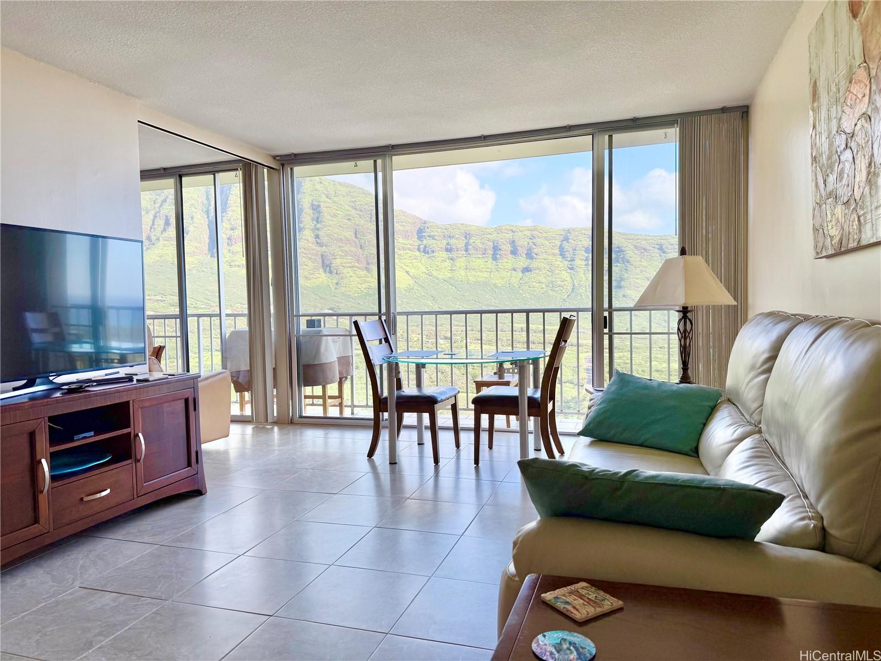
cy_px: 330
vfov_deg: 56.8
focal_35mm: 24
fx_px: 611
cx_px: 440
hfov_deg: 71.6
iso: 80
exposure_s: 1/708
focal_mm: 6.76
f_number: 1.78
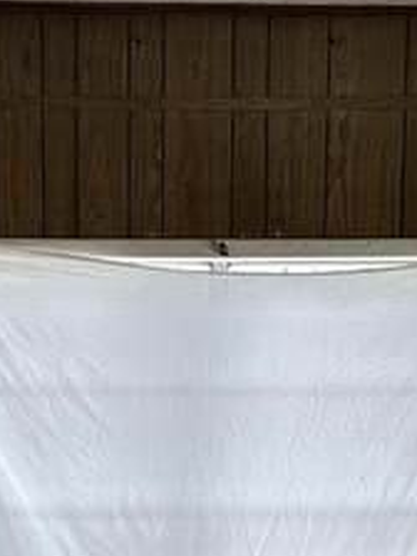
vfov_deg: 18.3
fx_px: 1654
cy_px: 635
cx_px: 189
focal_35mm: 103
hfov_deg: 14.4
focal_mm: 6.86
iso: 80
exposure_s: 1/264
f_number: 1.78
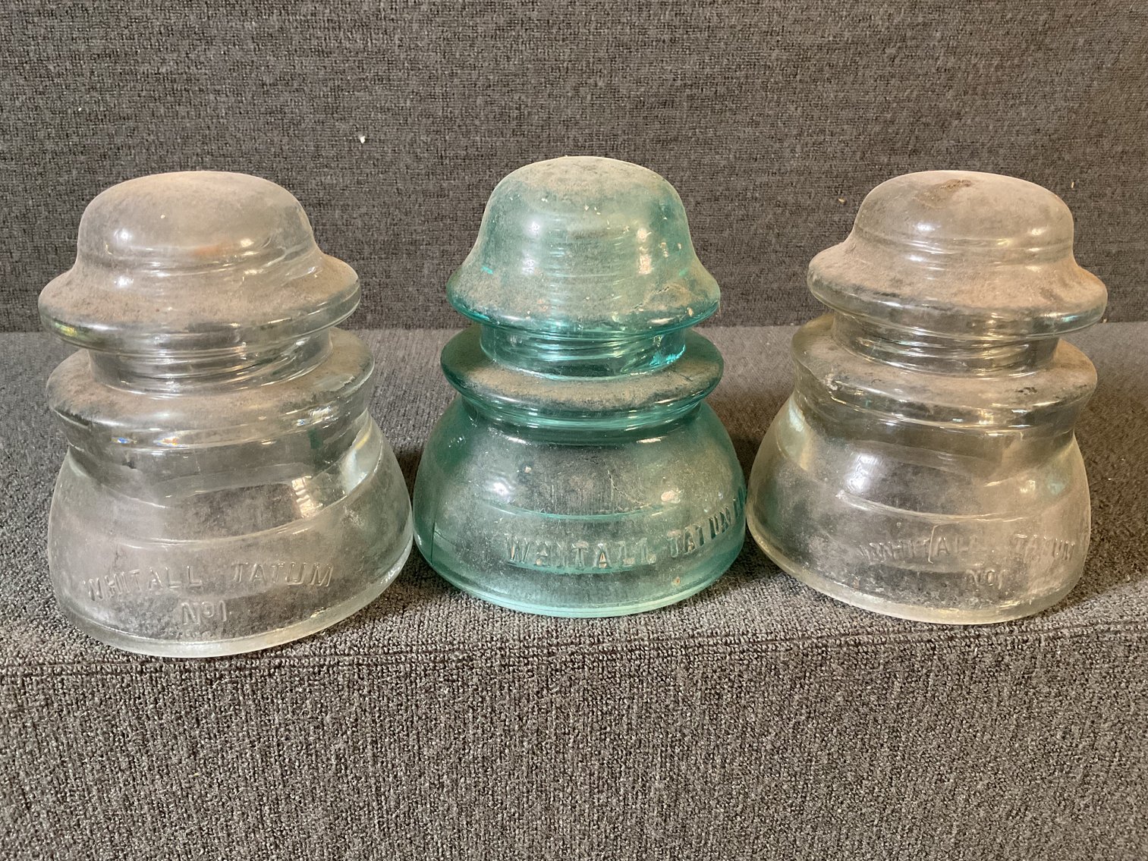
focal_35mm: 29
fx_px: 962
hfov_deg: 61.7
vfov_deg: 48.2
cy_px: 430
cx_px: 574
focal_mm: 3
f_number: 1.8
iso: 200
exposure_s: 1/60
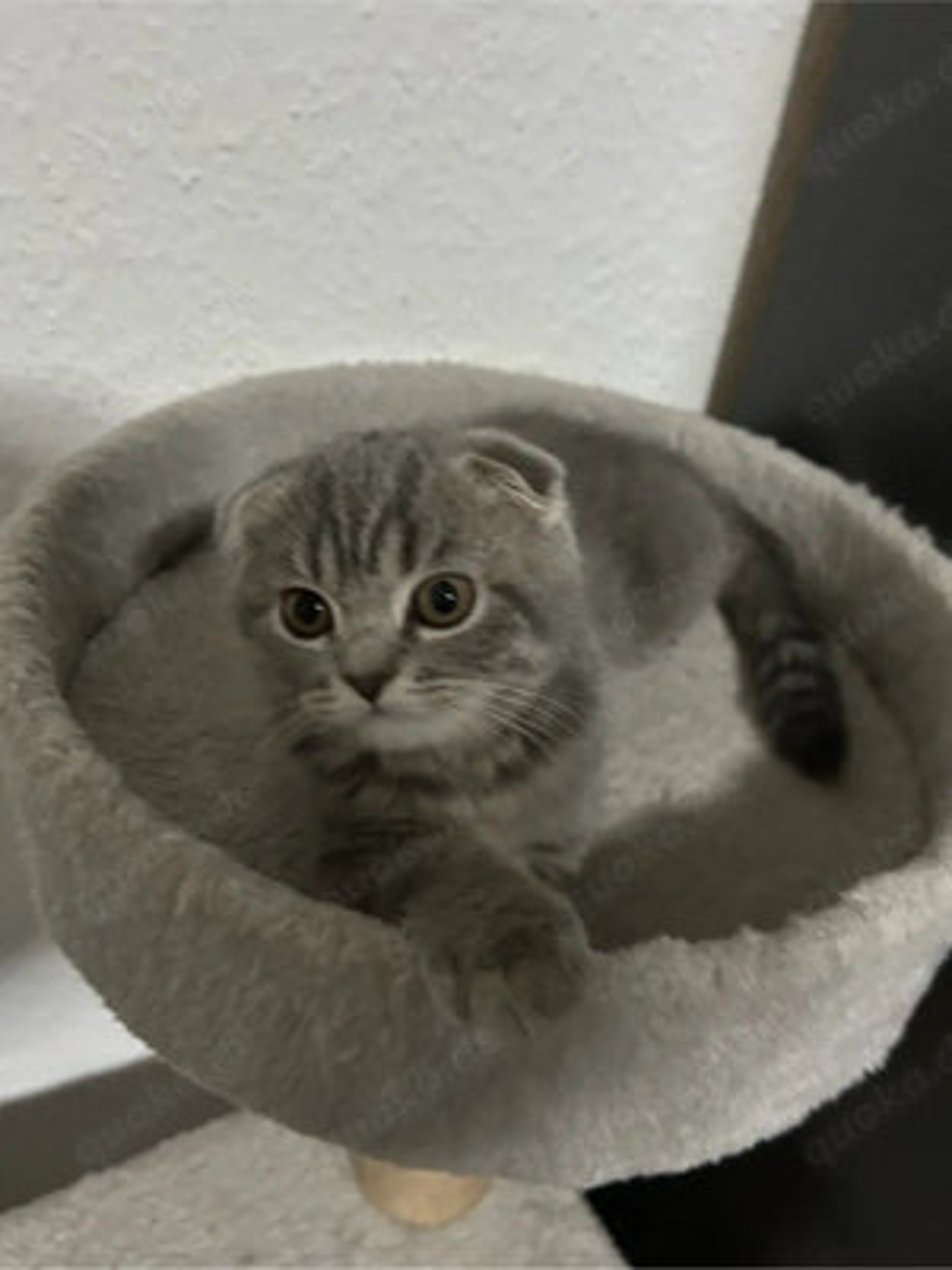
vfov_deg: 67.3
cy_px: 635
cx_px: 476
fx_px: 953
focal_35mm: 26
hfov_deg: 53.1
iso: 500
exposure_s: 1/25
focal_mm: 5.7
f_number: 1.5
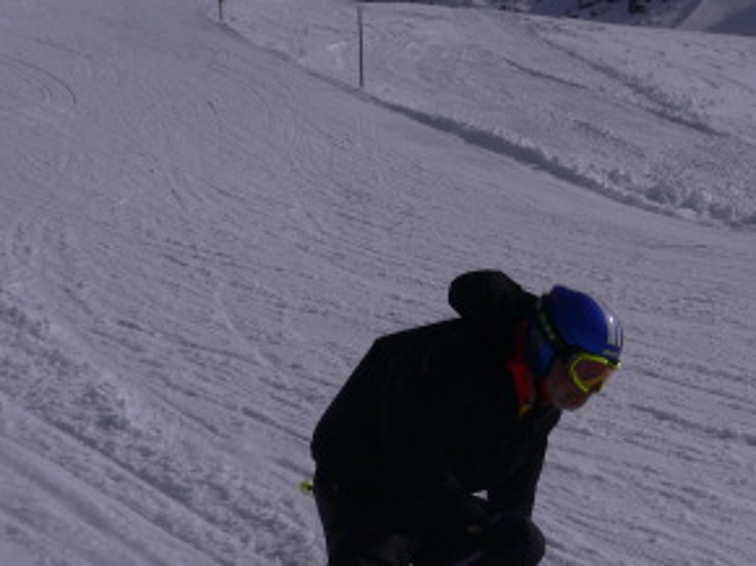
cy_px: 433
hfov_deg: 32.9
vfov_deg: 24.9
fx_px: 1266
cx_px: 519
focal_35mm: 58
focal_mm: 5.8
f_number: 5.6
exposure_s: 1/2000
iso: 80
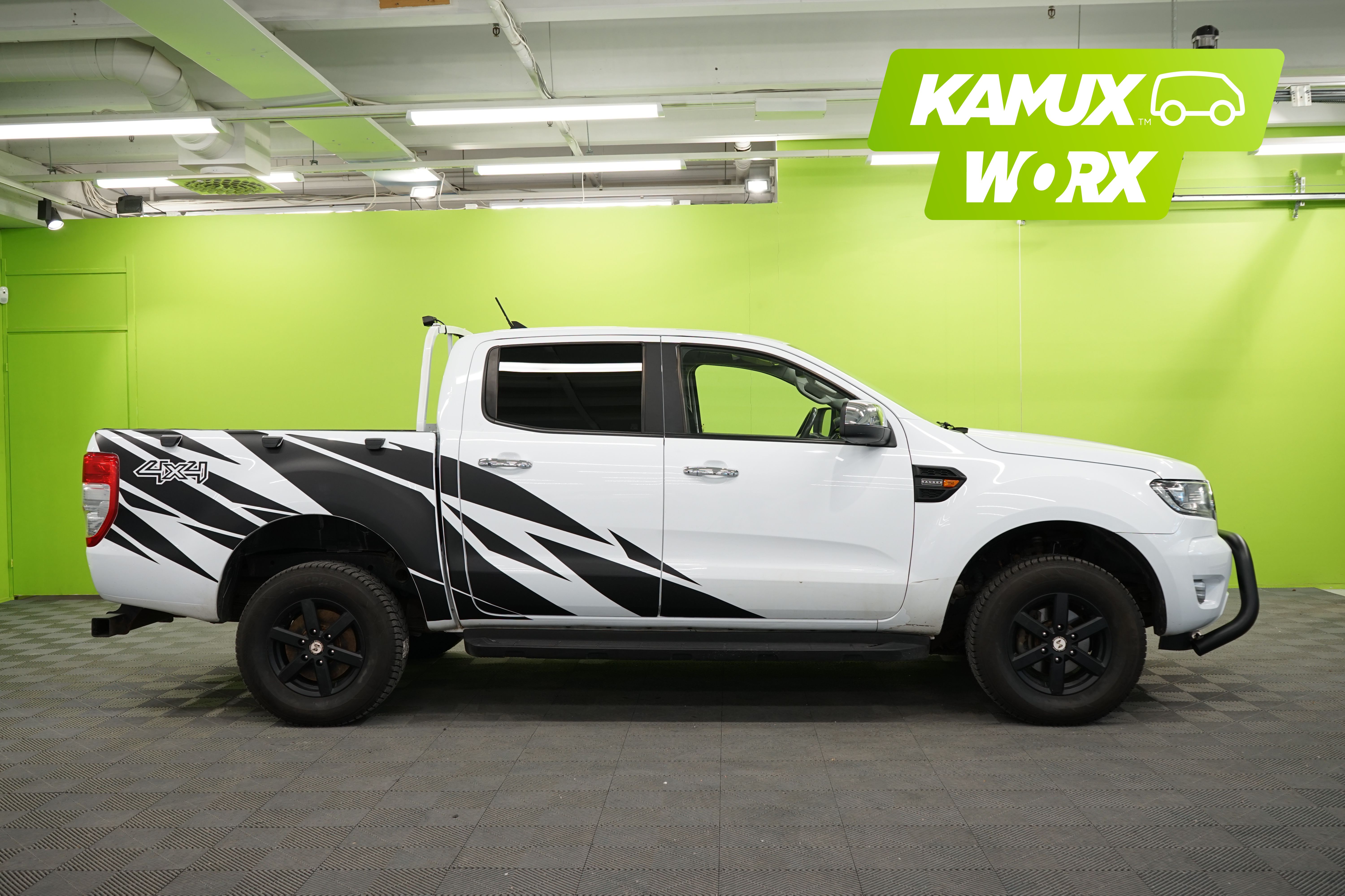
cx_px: 672
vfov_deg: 40.0
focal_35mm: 33
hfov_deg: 57.2
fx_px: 1233
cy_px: 448
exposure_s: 1/40
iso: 500
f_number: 6.3
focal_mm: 33
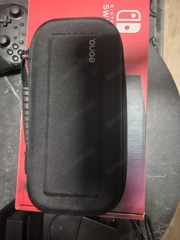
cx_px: 90
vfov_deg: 73.9
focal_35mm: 23
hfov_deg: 58.9
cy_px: 120
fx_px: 159
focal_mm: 5.4
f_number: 1.8
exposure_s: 1/50
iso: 1600
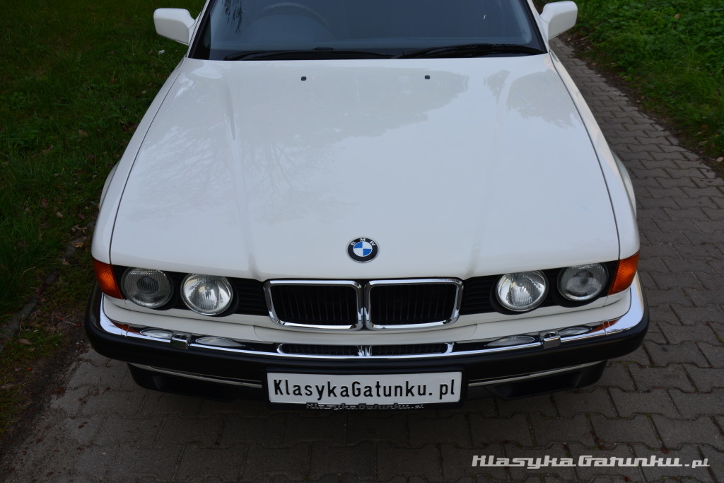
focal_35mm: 36
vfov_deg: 36.9
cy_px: 242
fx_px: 724
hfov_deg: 53.1
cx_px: 362
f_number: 11
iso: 200
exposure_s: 1/100
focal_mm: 24
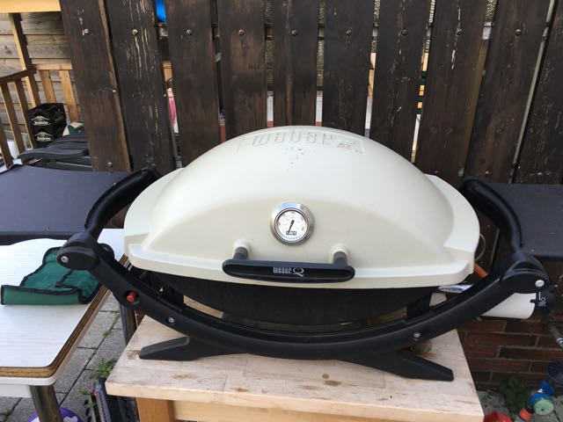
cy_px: 211
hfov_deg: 61.7
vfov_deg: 48.2
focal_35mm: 29
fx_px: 472
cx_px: 282
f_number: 2.2
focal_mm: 4.15
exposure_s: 1/161
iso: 25
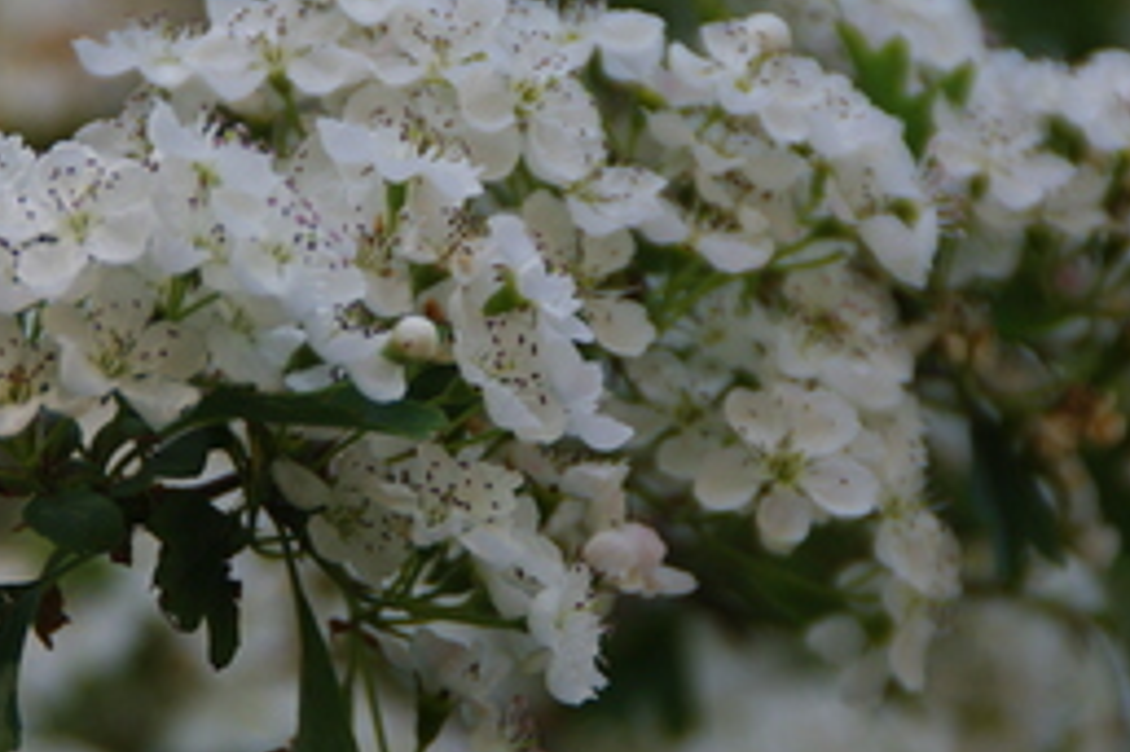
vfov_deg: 3.9
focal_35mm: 350
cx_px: 470
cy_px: 224
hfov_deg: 5.9
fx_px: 10979
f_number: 6.3
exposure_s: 1/180
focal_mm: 130
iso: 200
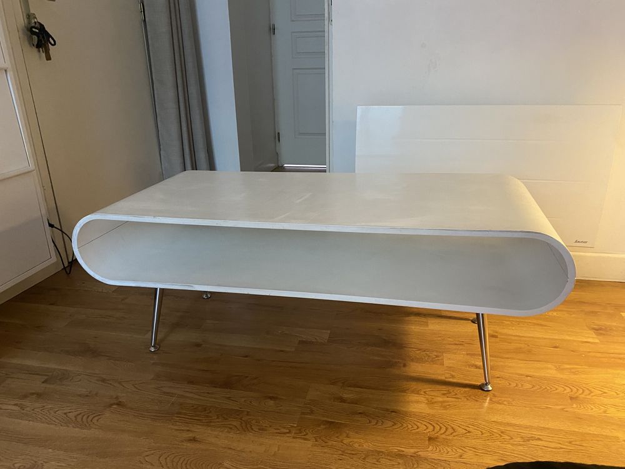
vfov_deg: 53.1
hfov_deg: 67.3
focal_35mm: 26
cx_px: 312
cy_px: 234
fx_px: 469
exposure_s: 1/33
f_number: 1.8
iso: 400
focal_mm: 4.25
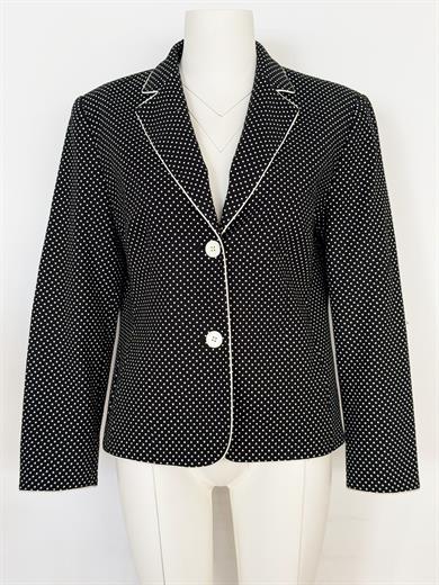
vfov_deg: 39.7
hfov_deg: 30.3
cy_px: 292
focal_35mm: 48
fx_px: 812
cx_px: 220
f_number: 1.78
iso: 160
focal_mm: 6.76
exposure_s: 1/100
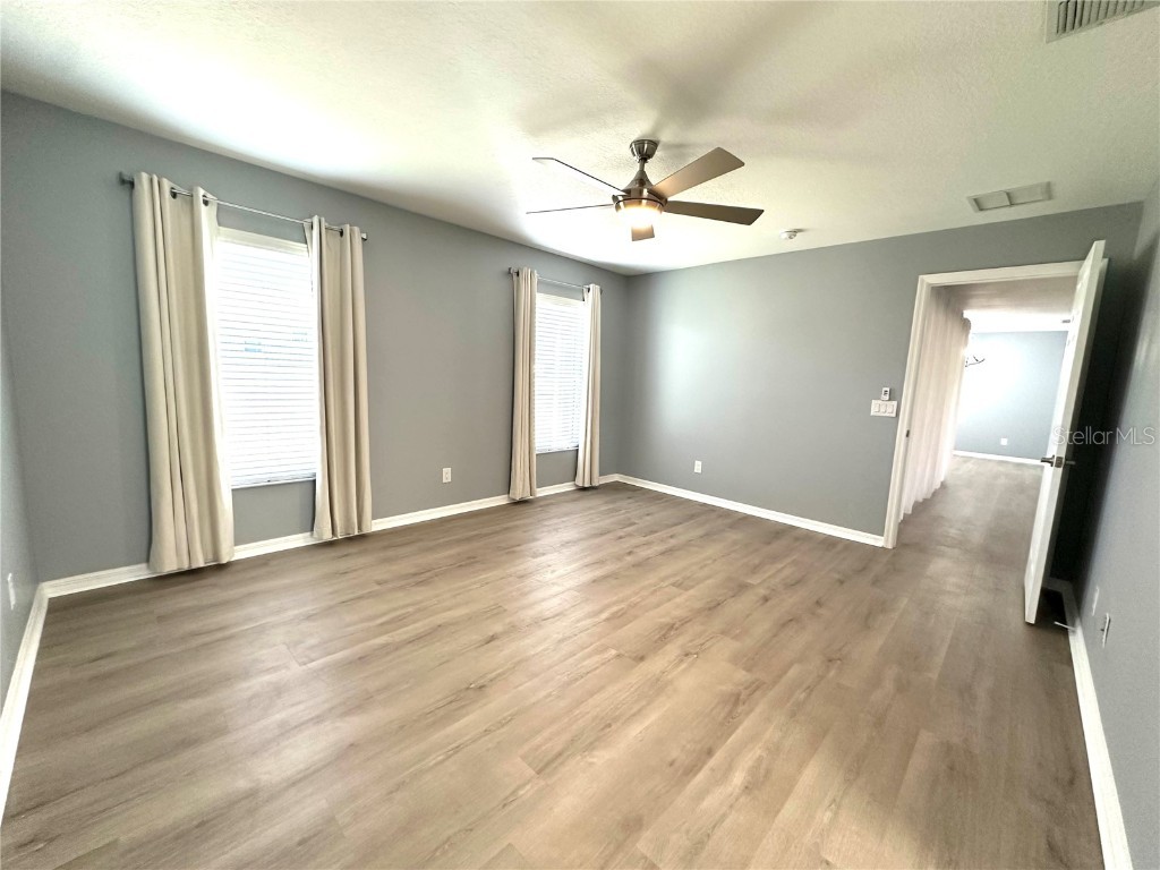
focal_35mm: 14
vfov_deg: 85.7
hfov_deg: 102.1
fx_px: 469
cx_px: 580
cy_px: 435
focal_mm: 2.22
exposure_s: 1/120
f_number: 2.2
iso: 250
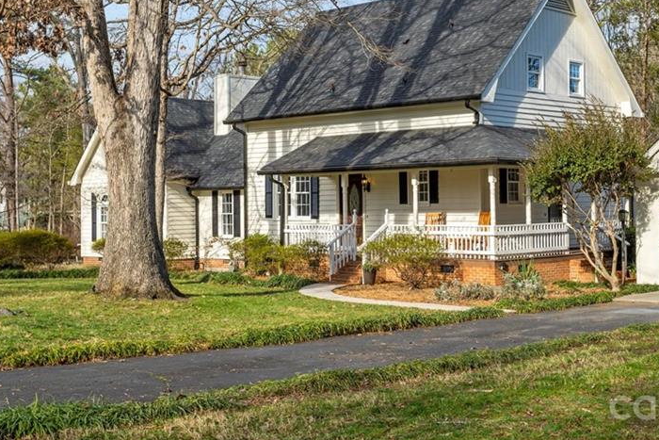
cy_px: 151
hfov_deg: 34.9
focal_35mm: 57
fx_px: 1044
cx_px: 410
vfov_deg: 23.7
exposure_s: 1/160
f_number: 8
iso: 100
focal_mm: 39
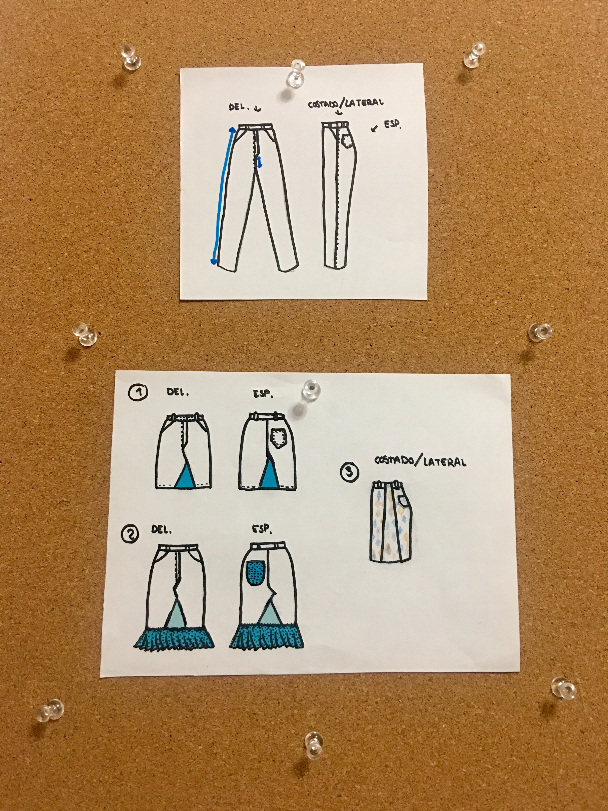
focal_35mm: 29
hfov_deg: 48.2
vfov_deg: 61.7
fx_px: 679
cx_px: 304
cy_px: 406
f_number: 2.2
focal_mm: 4.15
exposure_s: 1/17
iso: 100
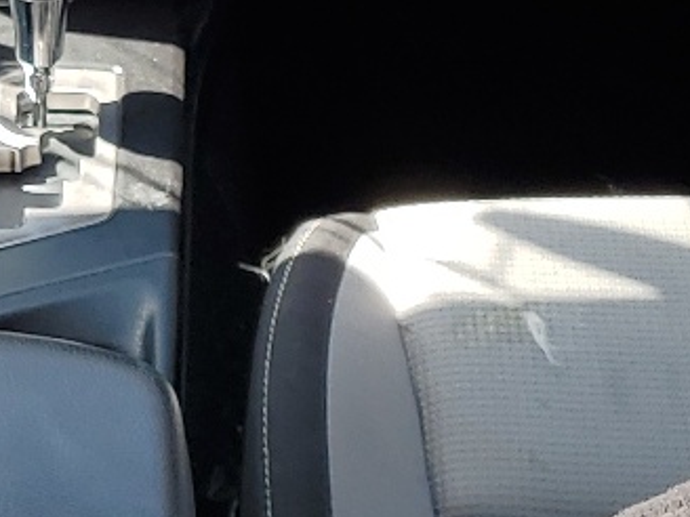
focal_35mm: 127
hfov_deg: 15.1
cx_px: -90
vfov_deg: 11.6
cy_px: 109
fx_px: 2531
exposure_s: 1/357
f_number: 1.5
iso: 50
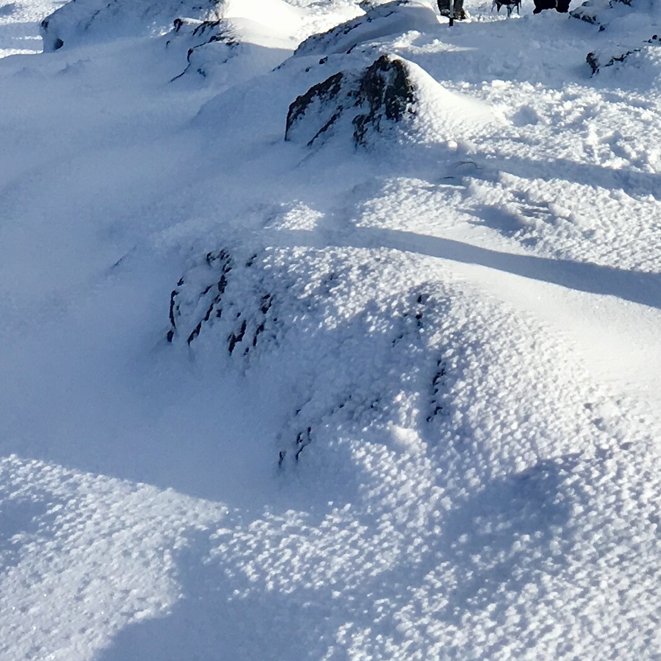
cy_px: -289
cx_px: 536
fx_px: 2139
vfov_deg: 16.3
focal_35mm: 99
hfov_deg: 17.4
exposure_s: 1/2404
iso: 25
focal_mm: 4.15
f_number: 2.2
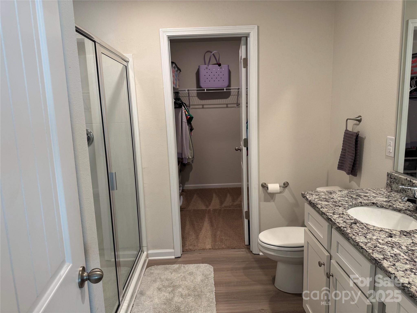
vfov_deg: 56.8
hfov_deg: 71.6
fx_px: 289
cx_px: 208
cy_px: 156
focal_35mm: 24
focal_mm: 6.76
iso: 125
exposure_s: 1/60
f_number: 1.78
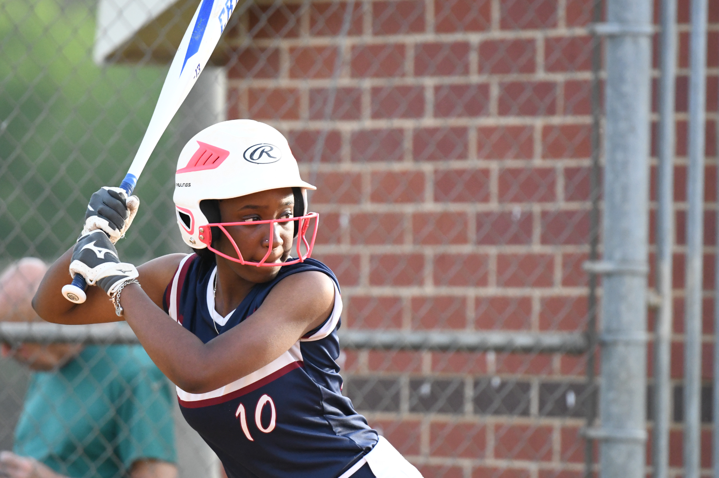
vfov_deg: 2.3
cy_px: 239
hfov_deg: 3.4
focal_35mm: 600
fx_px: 11977
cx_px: 360
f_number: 5.6
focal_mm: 400
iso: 2800
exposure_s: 1/1250
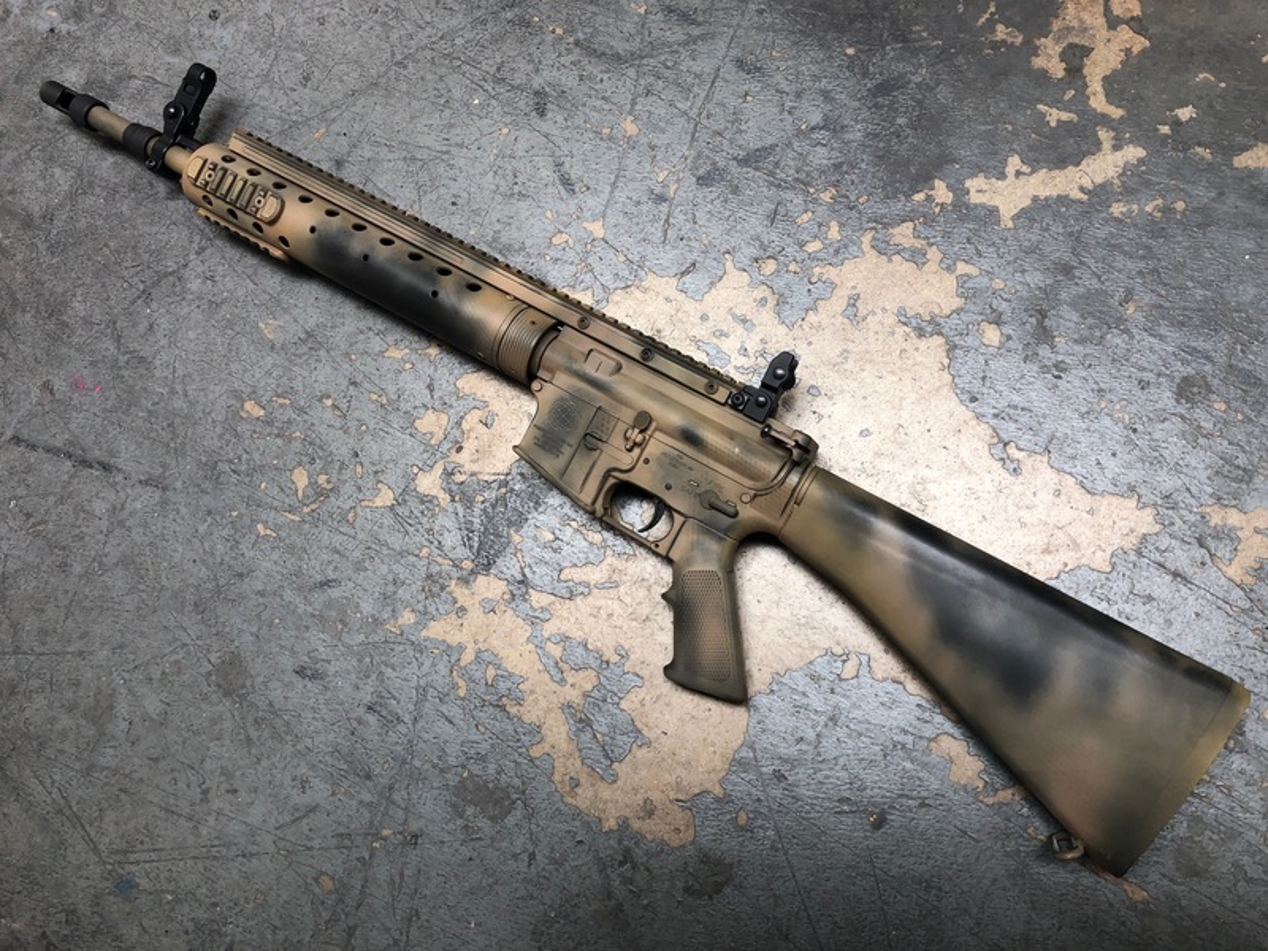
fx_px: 1026
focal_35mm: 28
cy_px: 476
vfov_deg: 49.7
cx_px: 634
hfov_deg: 63.4
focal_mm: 4
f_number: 1.8
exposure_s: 1/120
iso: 50
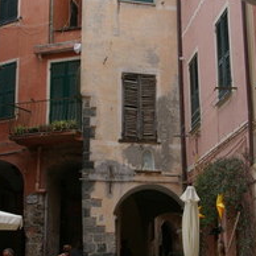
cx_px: 143
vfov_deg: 25.0
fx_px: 578
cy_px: 124
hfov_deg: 25.0
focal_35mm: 69
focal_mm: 21
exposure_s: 1/180
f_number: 6.7
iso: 200
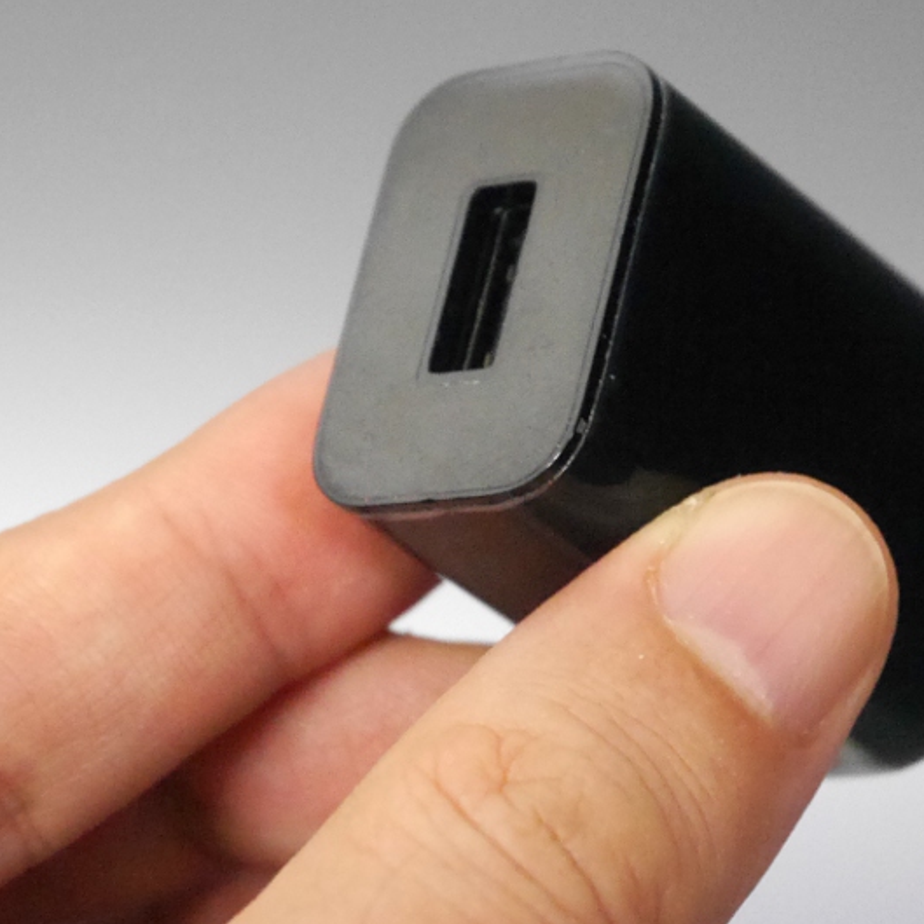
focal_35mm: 107
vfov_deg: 16.3
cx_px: 667
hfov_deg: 16.2
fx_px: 3231
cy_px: 426
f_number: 5.6
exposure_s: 1/80
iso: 3200
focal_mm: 40
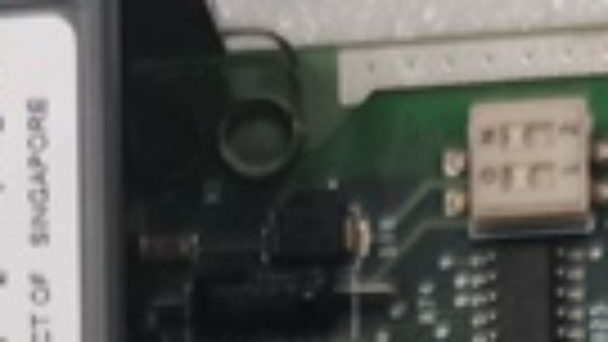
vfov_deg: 6.8
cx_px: 225
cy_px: 1100
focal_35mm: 158
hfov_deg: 13.6
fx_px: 2548
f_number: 1.8
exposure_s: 1/50
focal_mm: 5.58
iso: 100
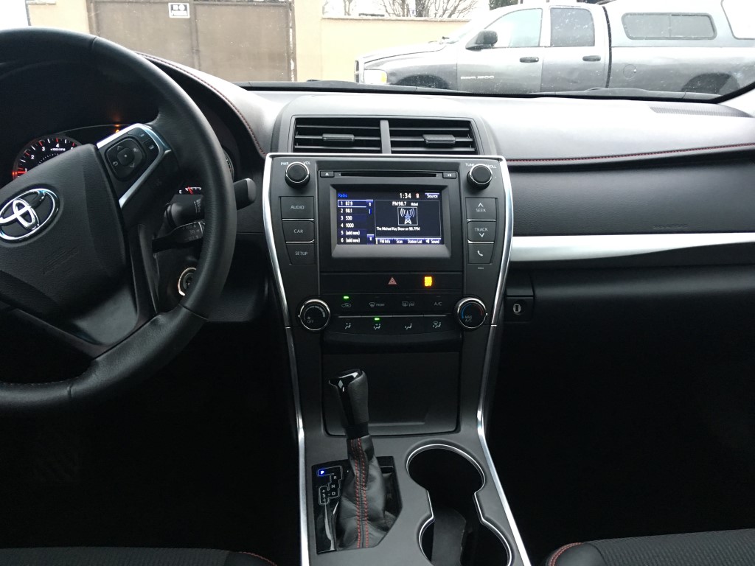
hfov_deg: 61.7
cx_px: 378
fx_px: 633
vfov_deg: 48.2
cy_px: 283
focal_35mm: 29
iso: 125
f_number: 2.2
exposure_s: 1/30
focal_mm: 4.15
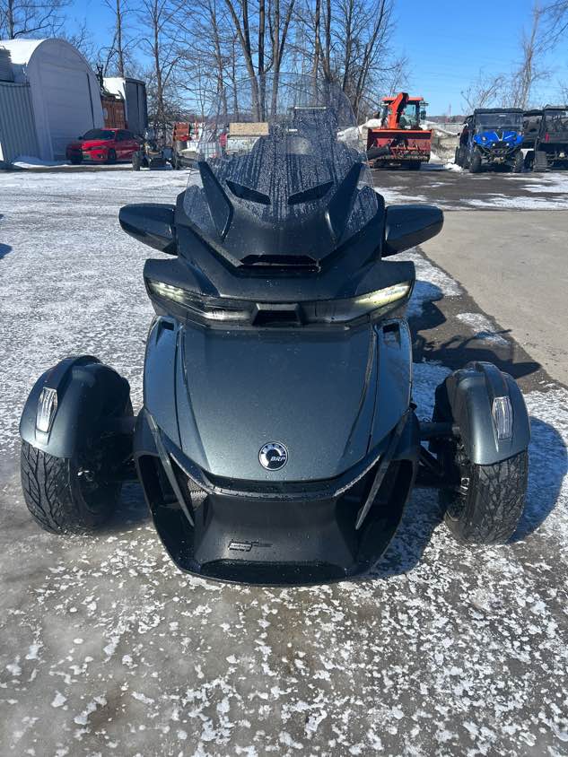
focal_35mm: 26
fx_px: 569
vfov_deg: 67.3
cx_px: 284
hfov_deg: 53.1
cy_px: 378
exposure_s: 1/1645
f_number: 1.5
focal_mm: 5.7
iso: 50
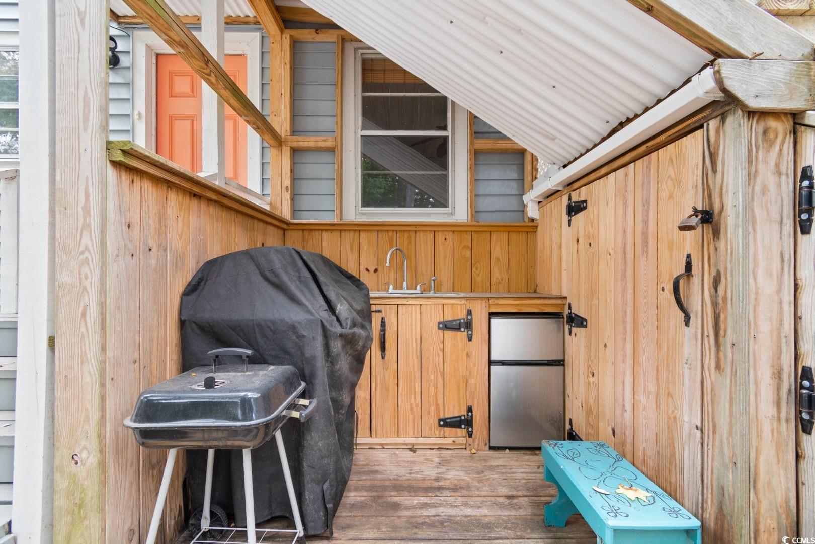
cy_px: 272
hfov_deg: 100.4
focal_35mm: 15
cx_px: 408
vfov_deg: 77.3
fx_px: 340
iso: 100
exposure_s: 1/4
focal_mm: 10
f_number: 4.5
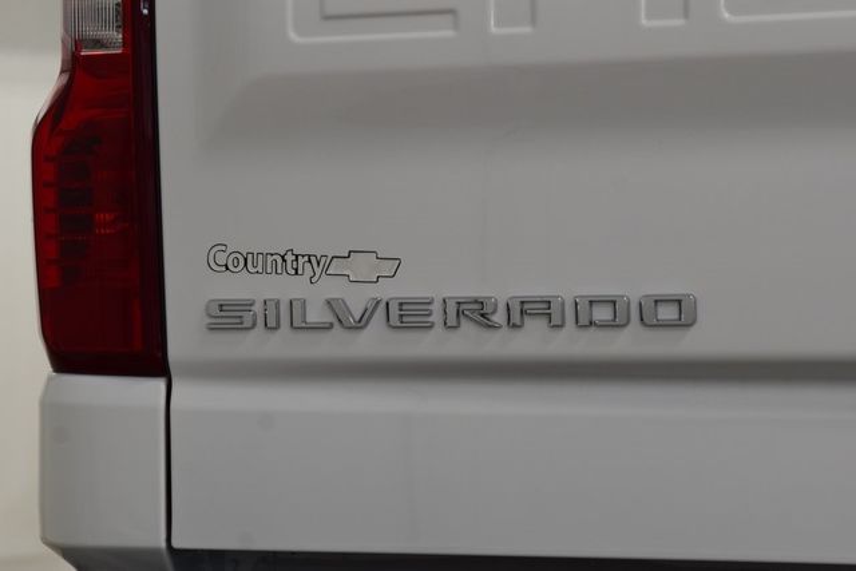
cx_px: 428
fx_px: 2497
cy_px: 286
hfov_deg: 19.5
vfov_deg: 13.0
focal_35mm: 105
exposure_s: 1/30
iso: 560
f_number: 7.1
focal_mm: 70
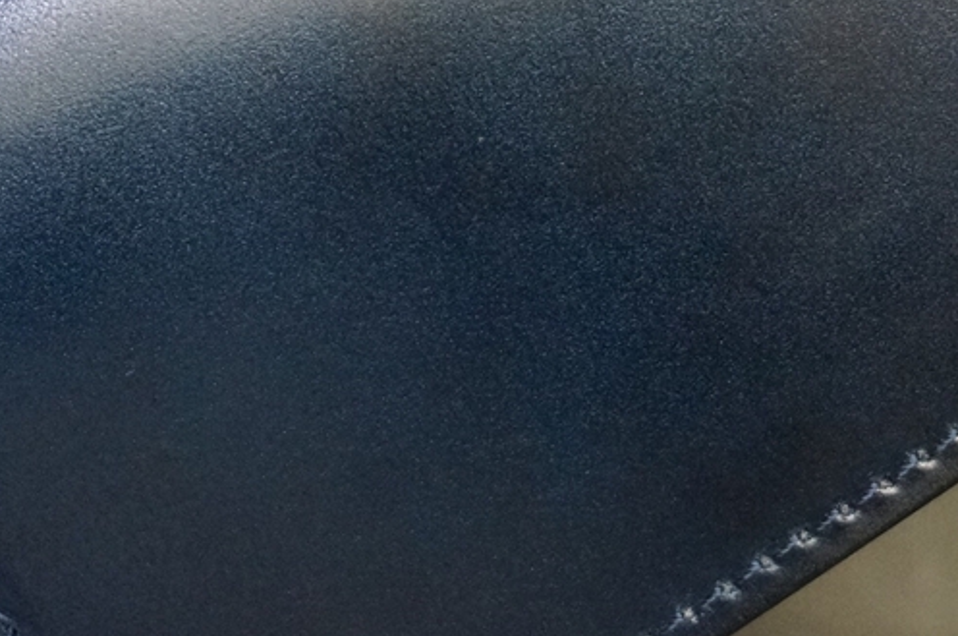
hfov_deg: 14.9
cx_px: 589
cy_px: 19
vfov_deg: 9.8
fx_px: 3666
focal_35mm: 138
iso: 3200
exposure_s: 1/80
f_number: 5.6
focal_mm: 38
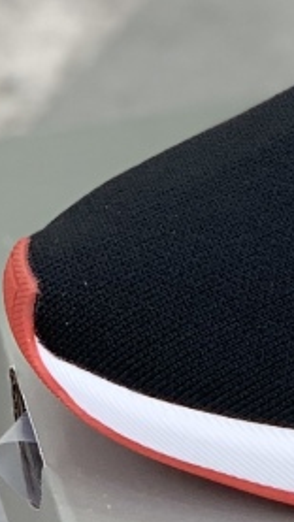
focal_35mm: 294
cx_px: 748
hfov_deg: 4.0
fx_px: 4071
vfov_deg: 7.3
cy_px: 143
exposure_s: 1/100
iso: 20
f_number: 2.4
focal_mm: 6
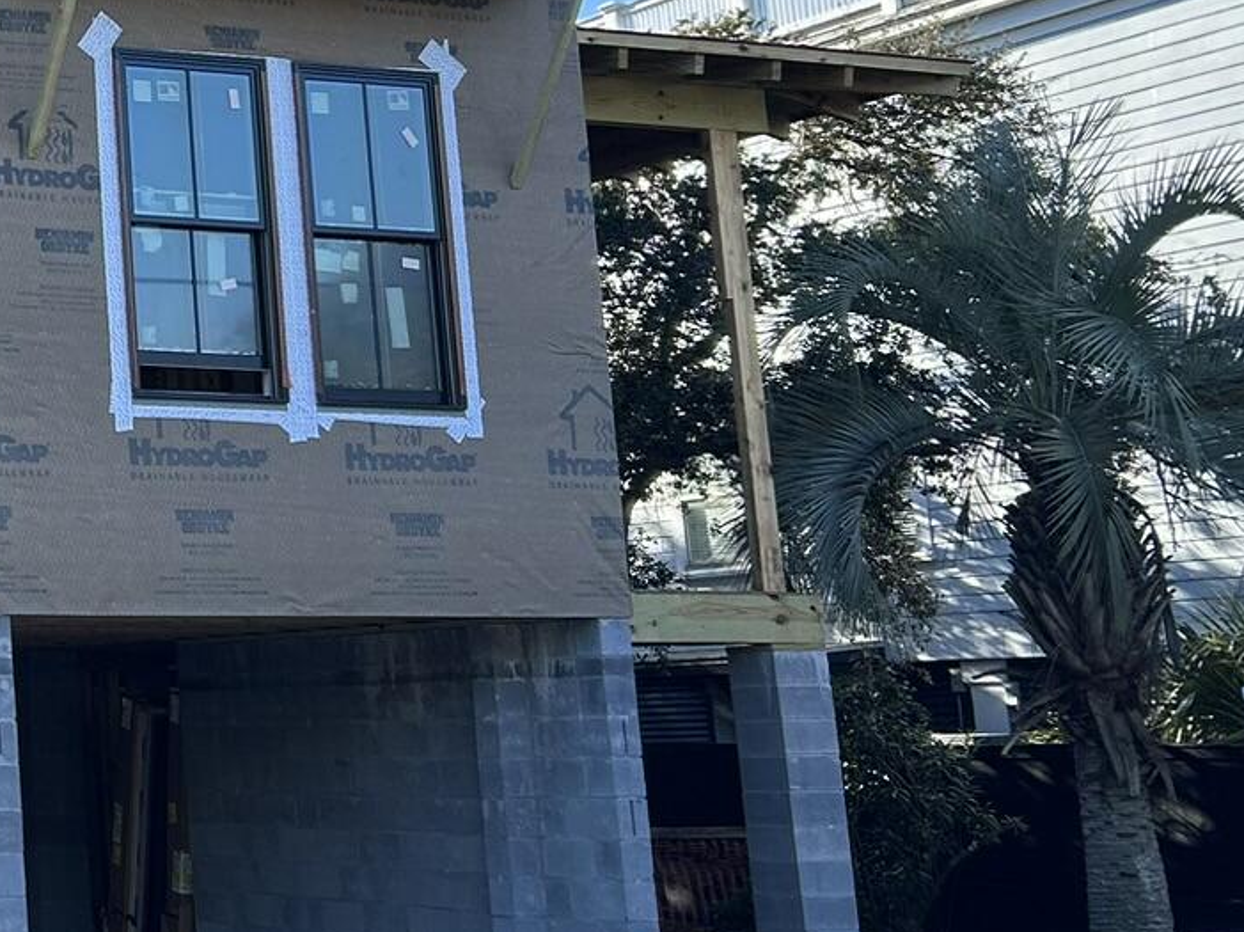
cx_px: -502
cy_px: 105
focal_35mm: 76
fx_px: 2730
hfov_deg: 22.2
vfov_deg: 19.1
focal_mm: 5.7
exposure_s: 1/1295
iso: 50
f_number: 1.5
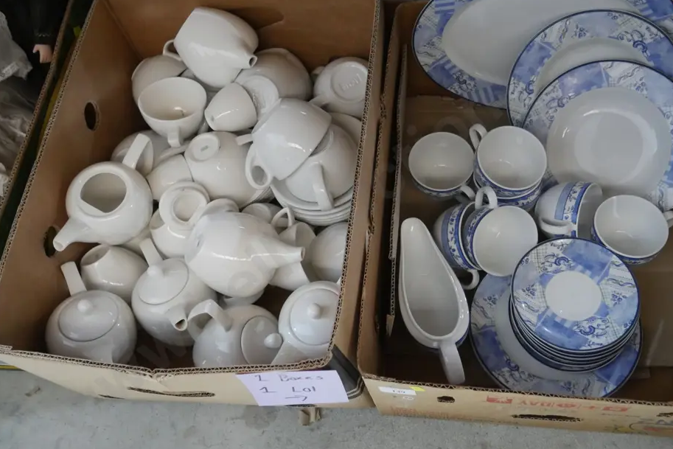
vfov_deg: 37.8
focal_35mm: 35
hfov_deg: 54.4
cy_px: 199
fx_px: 654
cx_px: 362
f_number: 3.6
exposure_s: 1/50
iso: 3200
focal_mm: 15
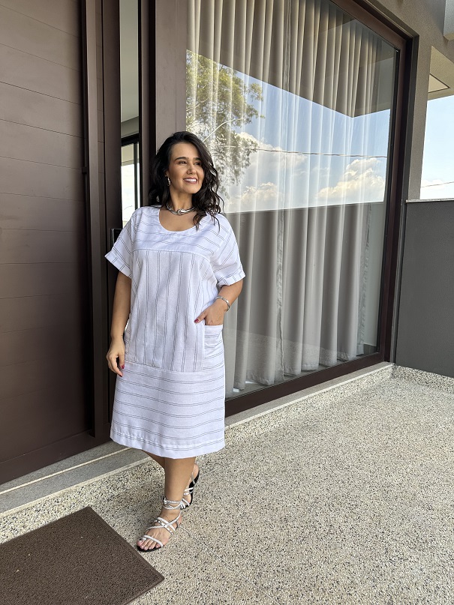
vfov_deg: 71.6
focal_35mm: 24
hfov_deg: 56.8
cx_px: 227
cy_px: 302
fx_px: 420
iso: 80
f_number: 1.78
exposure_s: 1/480
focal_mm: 6.86
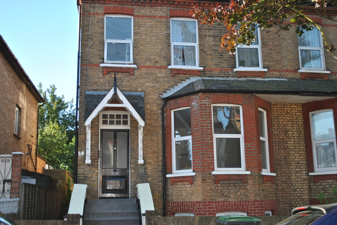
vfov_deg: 30.9
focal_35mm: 44
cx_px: 168
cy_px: 112
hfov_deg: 44.9
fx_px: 408
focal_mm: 29
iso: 100
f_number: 4.5
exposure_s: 1/200
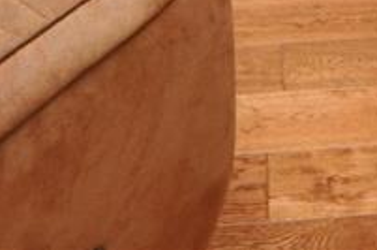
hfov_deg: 30.3
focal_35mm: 65
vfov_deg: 12.8
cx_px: 298
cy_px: -427
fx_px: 679
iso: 800
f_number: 4.5
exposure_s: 1/60
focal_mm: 8
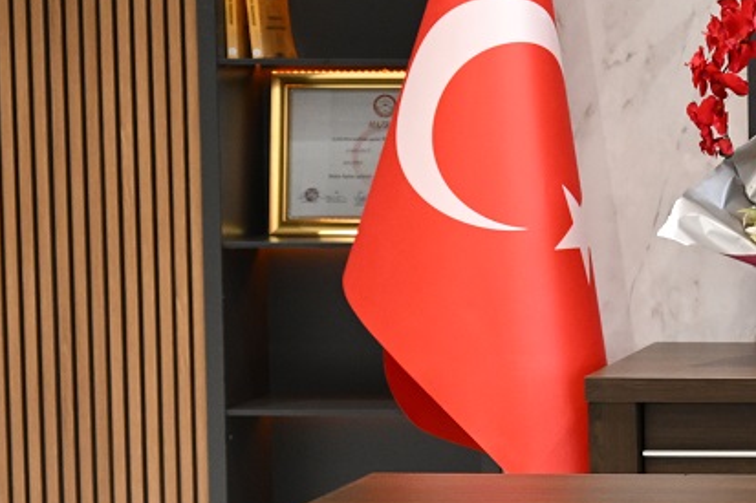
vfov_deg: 12.6
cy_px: 216
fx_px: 2288
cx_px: 1225
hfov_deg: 16.6
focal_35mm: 109
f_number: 4.5
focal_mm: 30
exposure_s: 1/125
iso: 1600
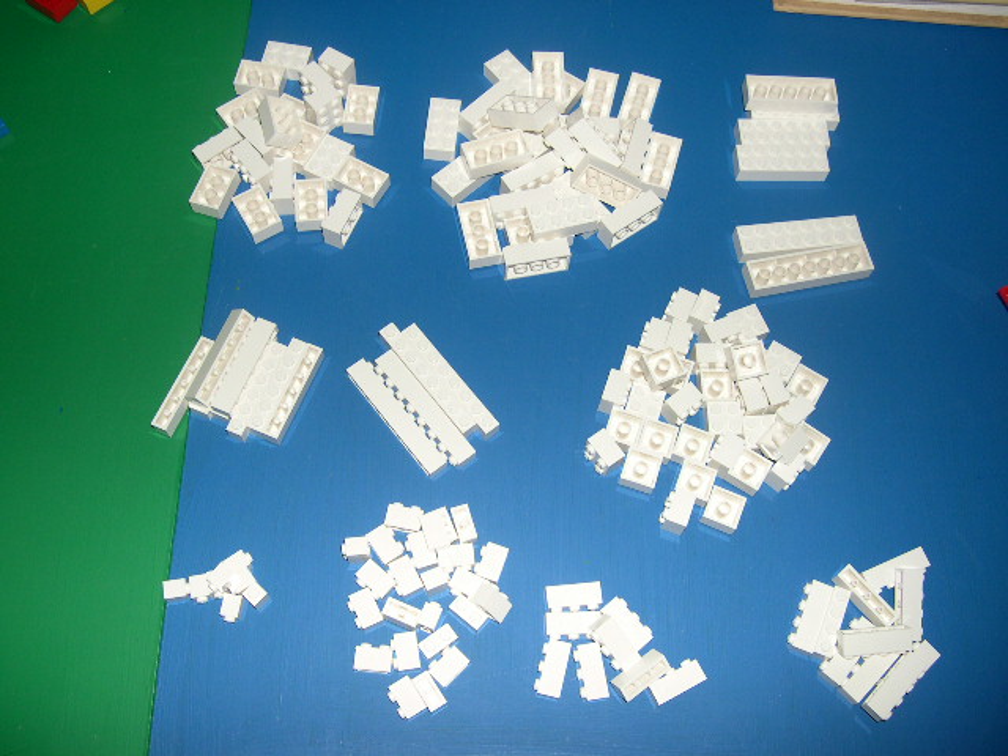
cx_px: 504
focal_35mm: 38
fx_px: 1107
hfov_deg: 49.0
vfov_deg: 37.7
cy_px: 378
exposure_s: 1/60
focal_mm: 8
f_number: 2.8
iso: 100
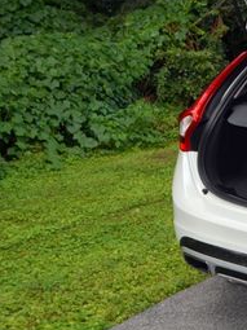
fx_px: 619
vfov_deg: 29.7
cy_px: 122
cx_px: 330
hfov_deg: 20.4
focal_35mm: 65
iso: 100
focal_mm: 18
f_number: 5.6
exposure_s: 1/200
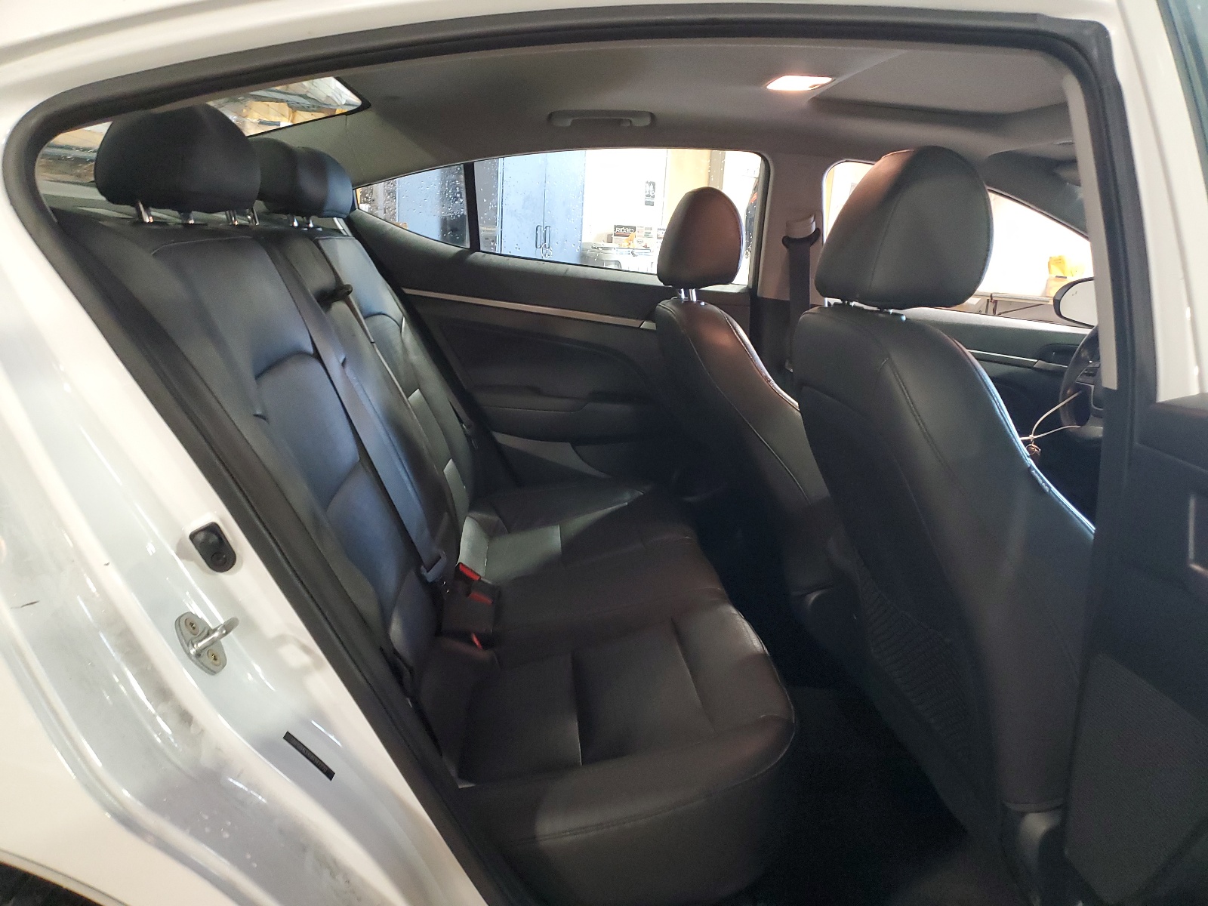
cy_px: 453
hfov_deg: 67.3
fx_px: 907
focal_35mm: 26
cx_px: 604
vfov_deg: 53.1
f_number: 1.5
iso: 308
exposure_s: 1/30
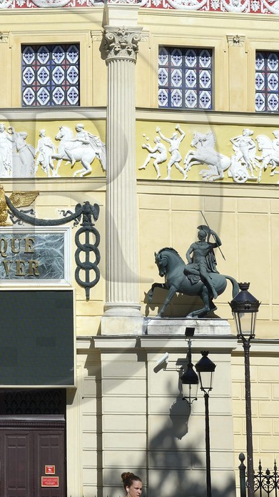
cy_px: 196
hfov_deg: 8.9
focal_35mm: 135
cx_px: -1
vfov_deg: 15.9
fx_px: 1775
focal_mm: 56
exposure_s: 1/400
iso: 100
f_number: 9
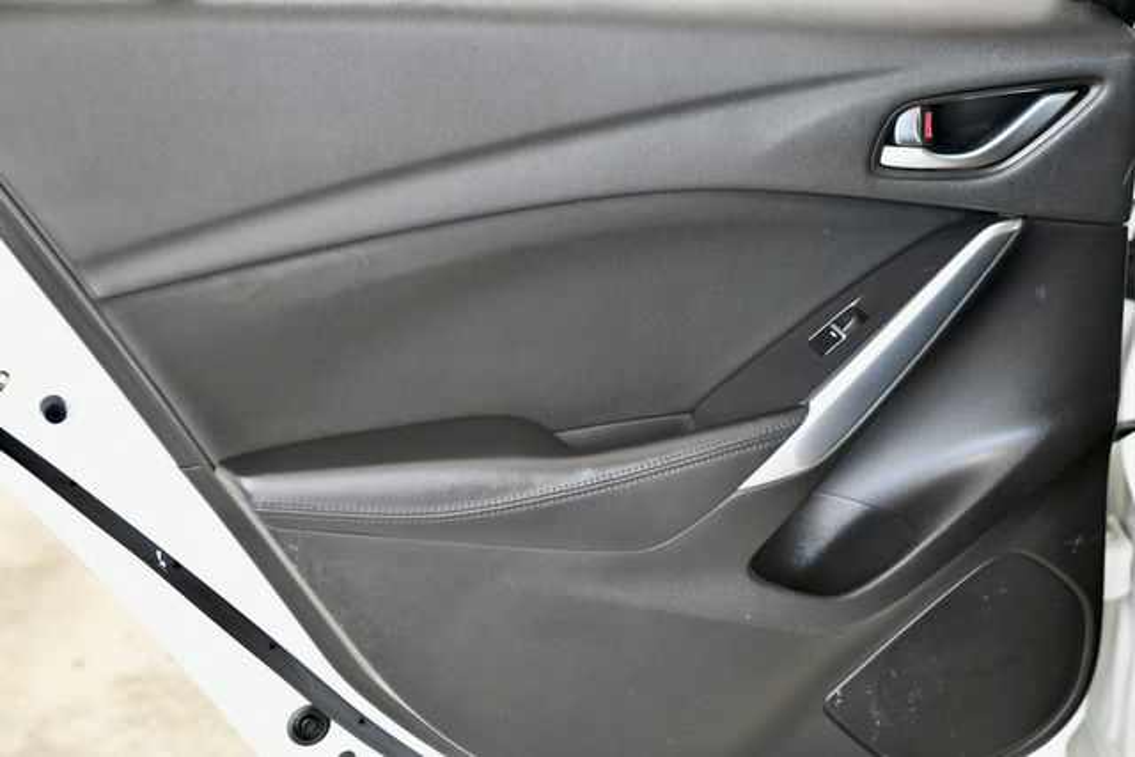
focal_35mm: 70
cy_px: 378
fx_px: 2207
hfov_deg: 28.8
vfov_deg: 19.5
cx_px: 568
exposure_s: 1/125
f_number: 4.5
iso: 1000
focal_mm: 70
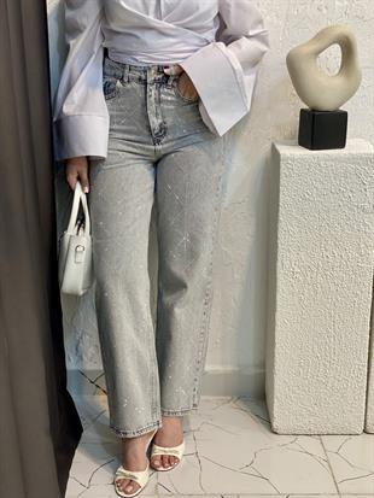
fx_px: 749
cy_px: 249
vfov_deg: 36.8
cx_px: 187
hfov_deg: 28.0
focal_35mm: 52
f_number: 2
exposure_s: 1/100
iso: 100
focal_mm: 6
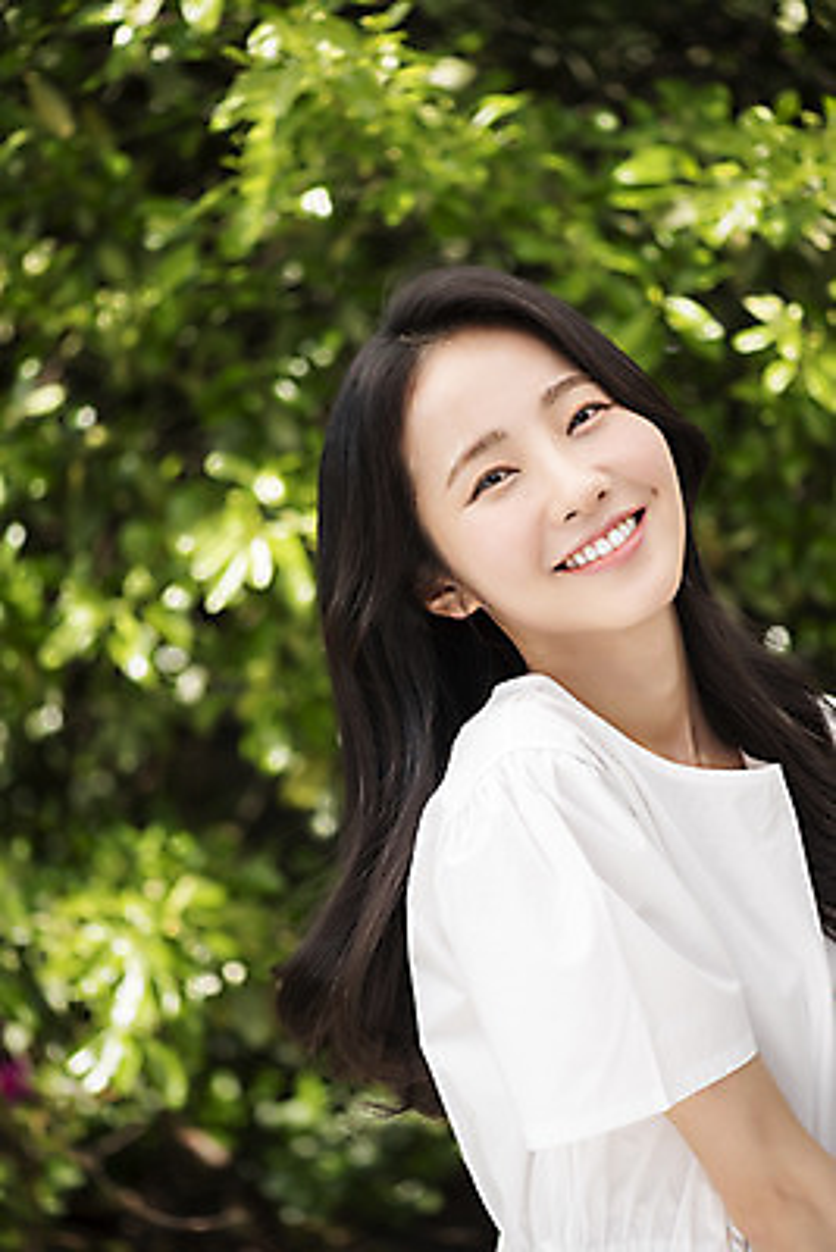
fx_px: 3654
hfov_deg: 13.1
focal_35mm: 105
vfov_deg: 19.4
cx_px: 418
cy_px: 626
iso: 100
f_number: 4
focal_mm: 105
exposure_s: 1/400
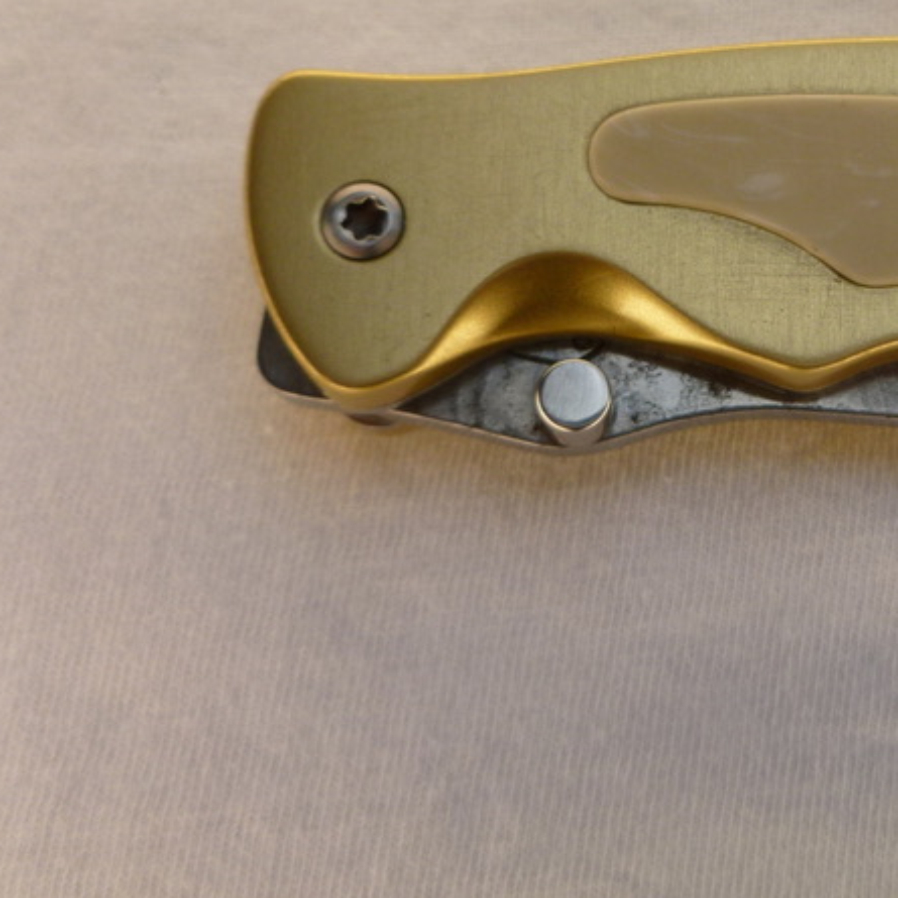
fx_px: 1673
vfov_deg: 29.8
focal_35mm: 57
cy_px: 272
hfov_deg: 28.3
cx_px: 890
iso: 100
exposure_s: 1/320
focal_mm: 5
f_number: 3.3
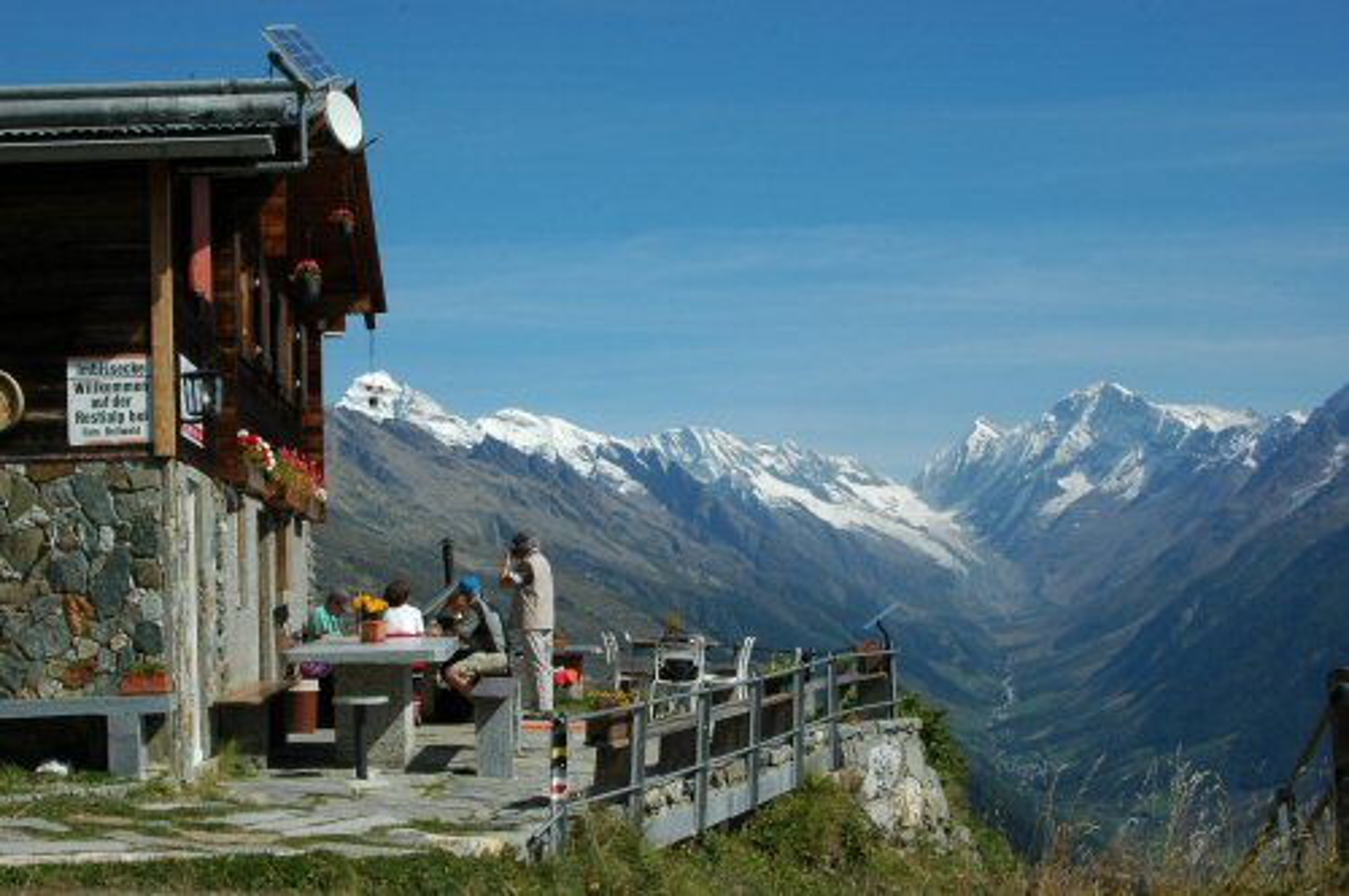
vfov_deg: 25.7
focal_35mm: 52
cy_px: 448
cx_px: 674
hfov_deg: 37.9
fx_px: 1965
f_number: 18
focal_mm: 35
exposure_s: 1/125
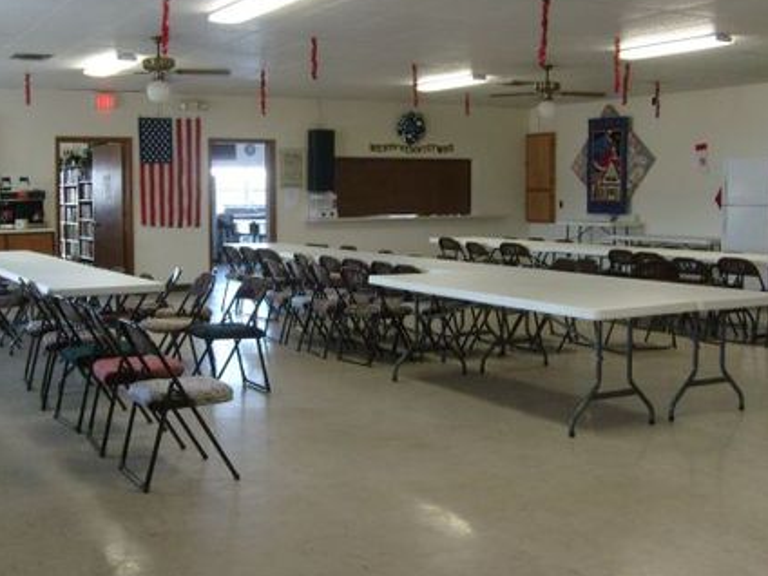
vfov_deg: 32.8
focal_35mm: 44
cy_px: 248
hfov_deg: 42.7
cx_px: 303
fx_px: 976
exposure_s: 1/45
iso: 200
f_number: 2.8
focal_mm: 5.8
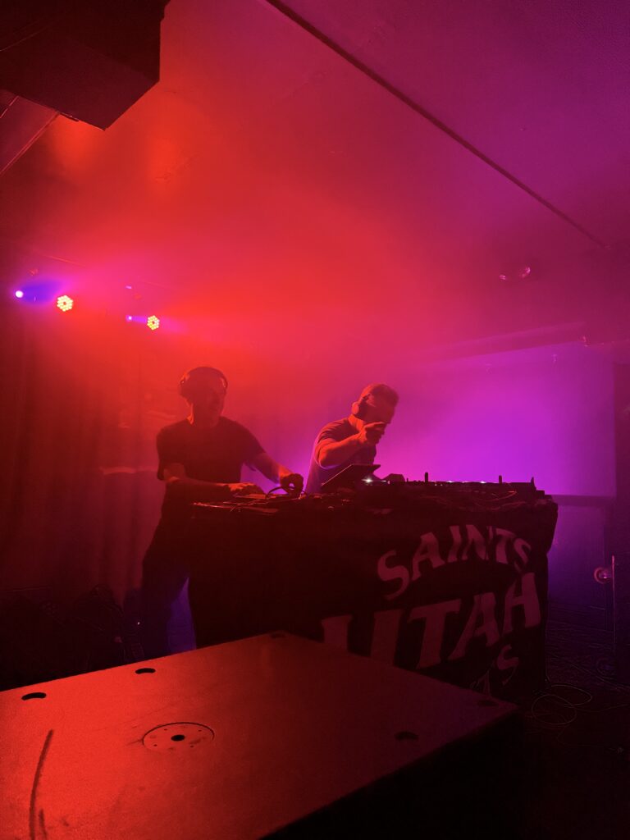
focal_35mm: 24
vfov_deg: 71.6
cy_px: 420
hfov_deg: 56.8
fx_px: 582
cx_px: 315
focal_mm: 6.76
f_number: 1.78
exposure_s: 1/59
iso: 320
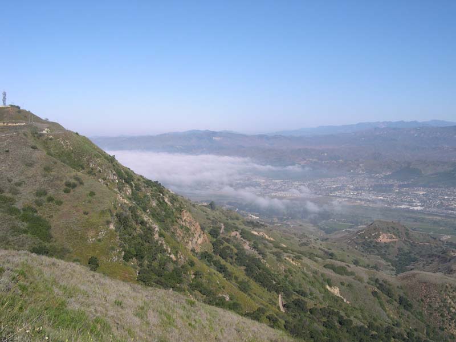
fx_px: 501
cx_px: 228
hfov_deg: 49.0
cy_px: 171
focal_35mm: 38
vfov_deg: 37.7
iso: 100
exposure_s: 1/227
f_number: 7.6
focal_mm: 8
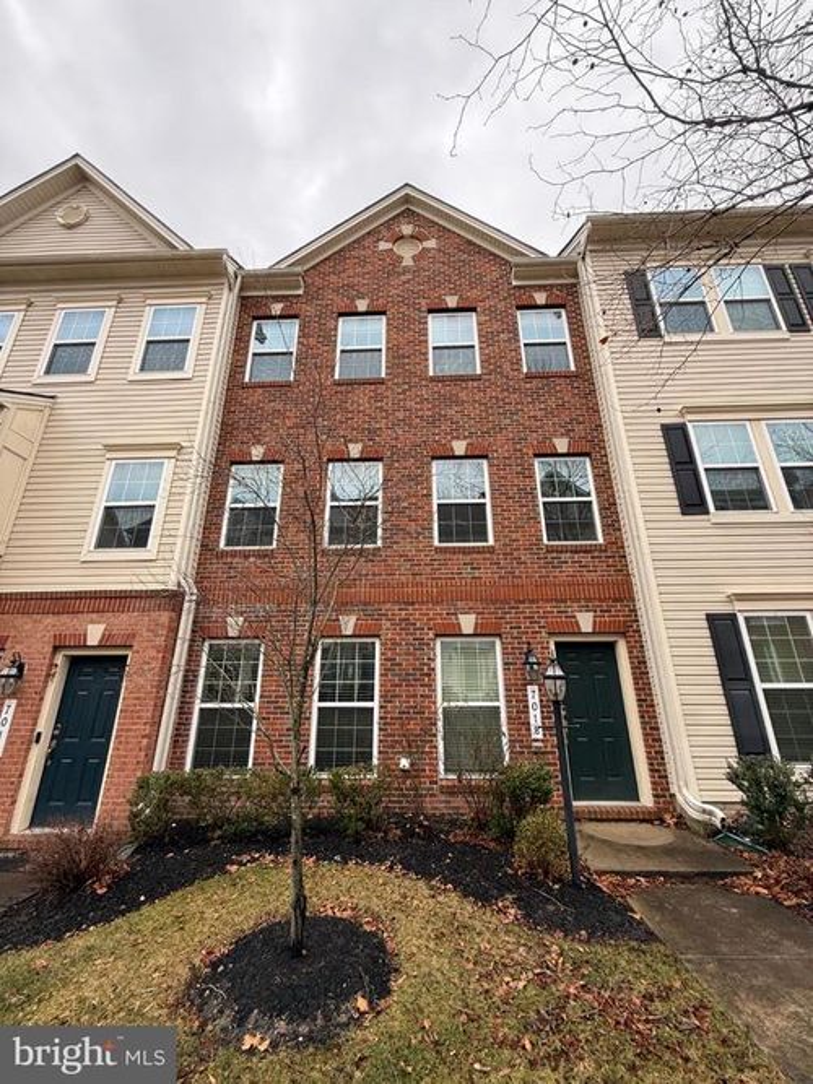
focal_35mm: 14
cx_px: 406
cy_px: 542
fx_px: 439
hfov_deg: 85.7
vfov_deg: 102.1
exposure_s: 1/289
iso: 50
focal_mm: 2.22
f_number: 2.2
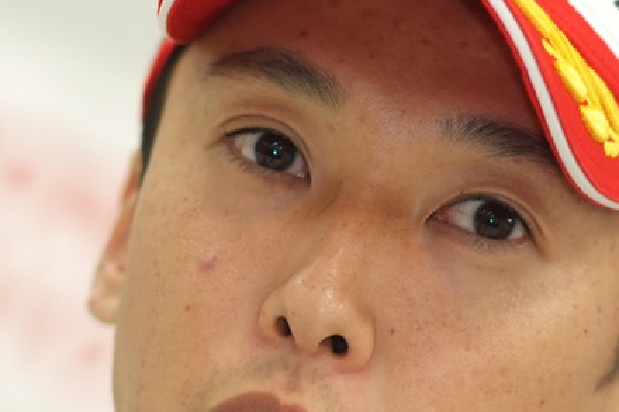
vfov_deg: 3.1
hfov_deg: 4.7
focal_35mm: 442
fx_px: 7597
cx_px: 218
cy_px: 263
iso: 800
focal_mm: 180
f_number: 2.8
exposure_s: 1/125
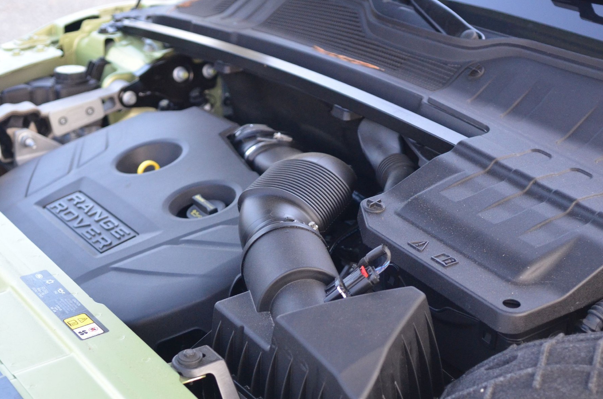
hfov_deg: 31.9
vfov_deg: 21.4
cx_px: 317
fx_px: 1053
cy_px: 247
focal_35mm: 63
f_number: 2.8
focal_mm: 30
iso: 1600
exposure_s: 1/125
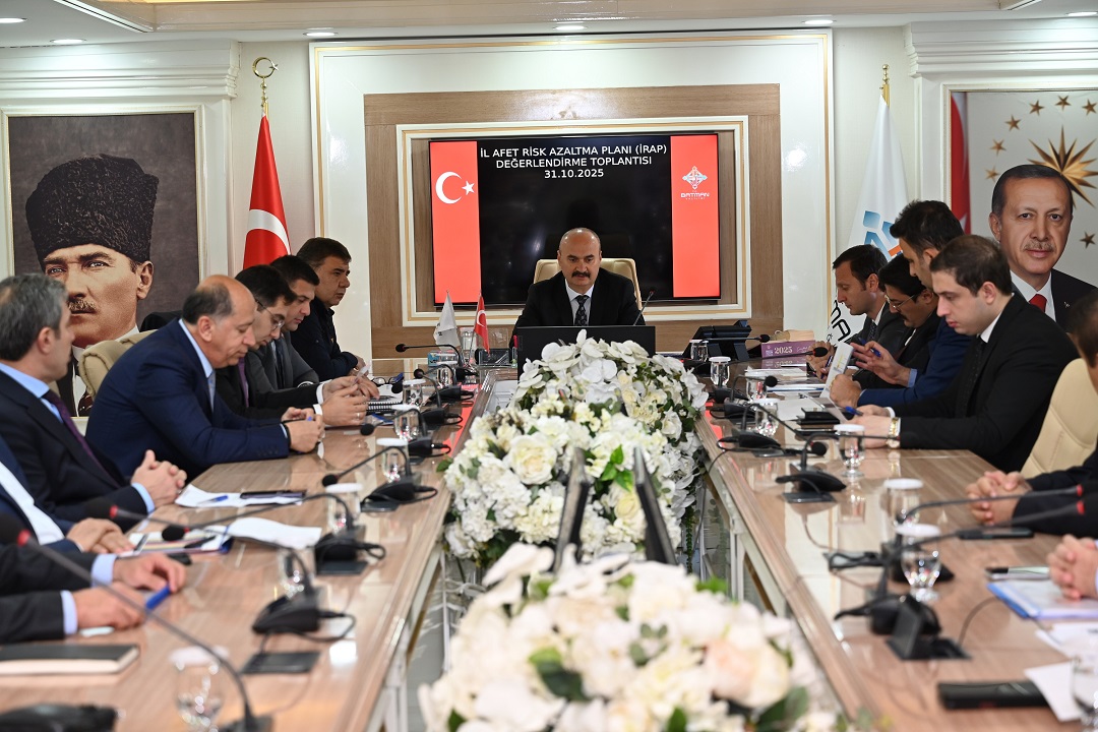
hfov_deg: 28.8
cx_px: 549
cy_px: 366
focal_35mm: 70
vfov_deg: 19.5
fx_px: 2135
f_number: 4
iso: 500
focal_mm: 70
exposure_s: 1/60
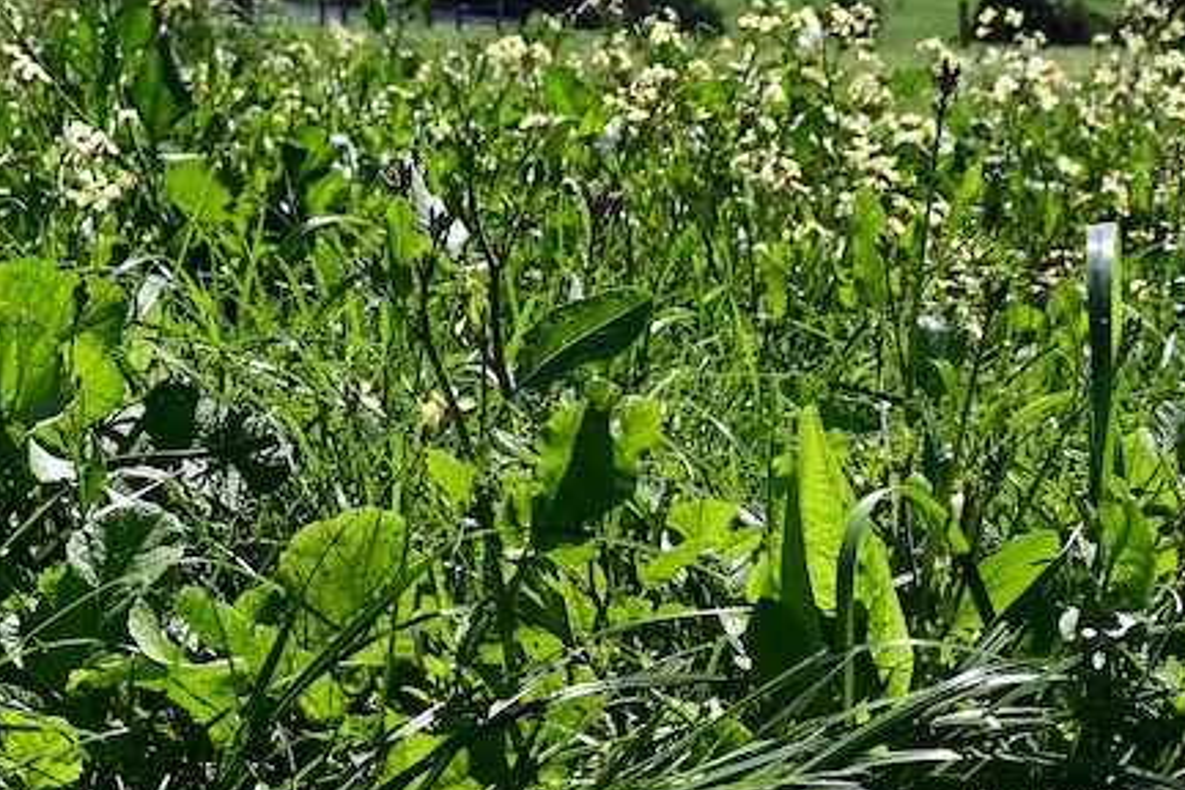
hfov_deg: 27.5
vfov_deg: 18.6
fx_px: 2403
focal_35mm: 73
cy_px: 503
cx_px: 381
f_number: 11
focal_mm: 30
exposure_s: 1/250
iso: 200
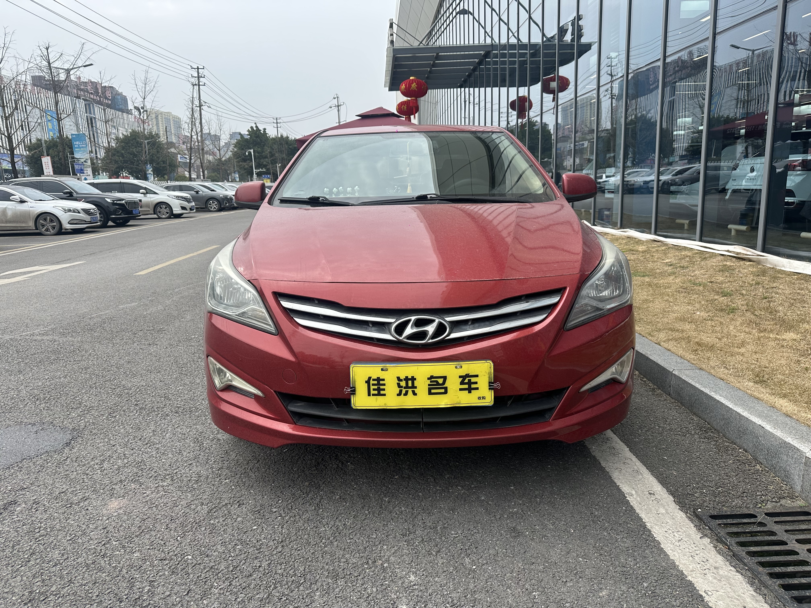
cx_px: 406
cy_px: 304
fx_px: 562
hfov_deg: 71.6
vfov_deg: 56.8
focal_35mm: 24
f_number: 1.78
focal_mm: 6.86
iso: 80
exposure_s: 1/1453
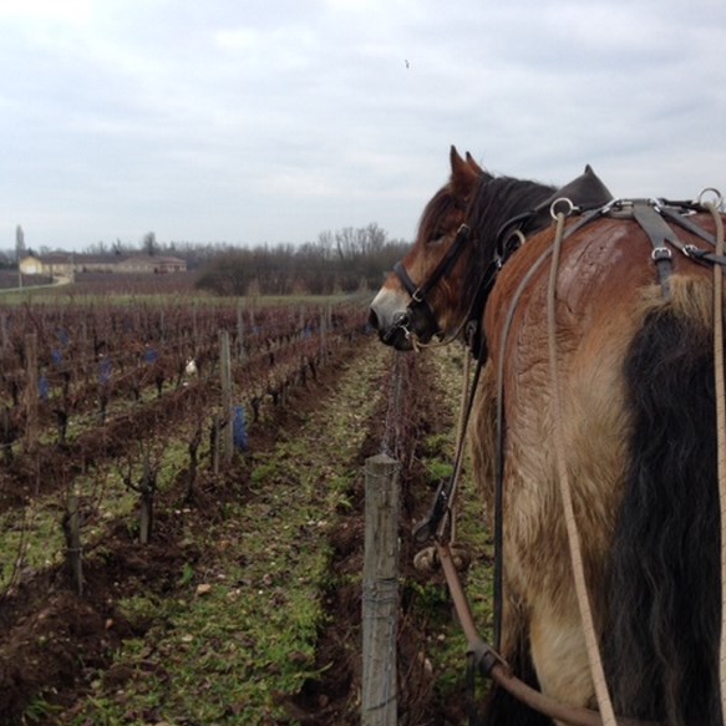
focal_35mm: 40
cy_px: 371
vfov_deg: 41.9
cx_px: 306
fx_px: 949
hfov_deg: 41.7
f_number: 2.4
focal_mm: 4.12
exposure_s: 1/60
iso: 64
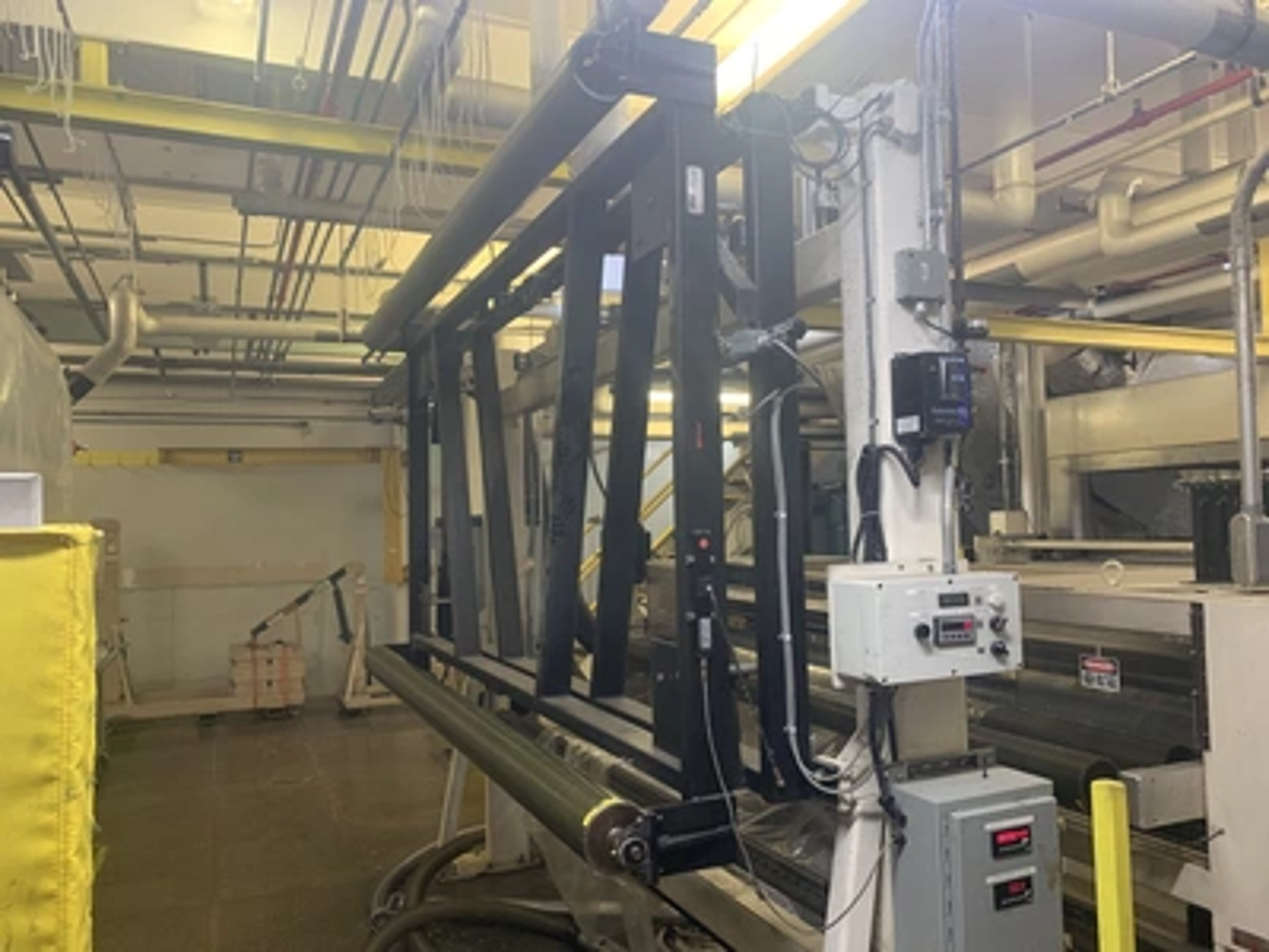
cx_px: 634
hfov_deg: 67.3
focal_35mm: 26
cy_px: 476
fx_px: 953
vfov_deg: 53.1
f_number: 1.8
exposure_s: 1/60
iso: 125
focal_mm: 4.25
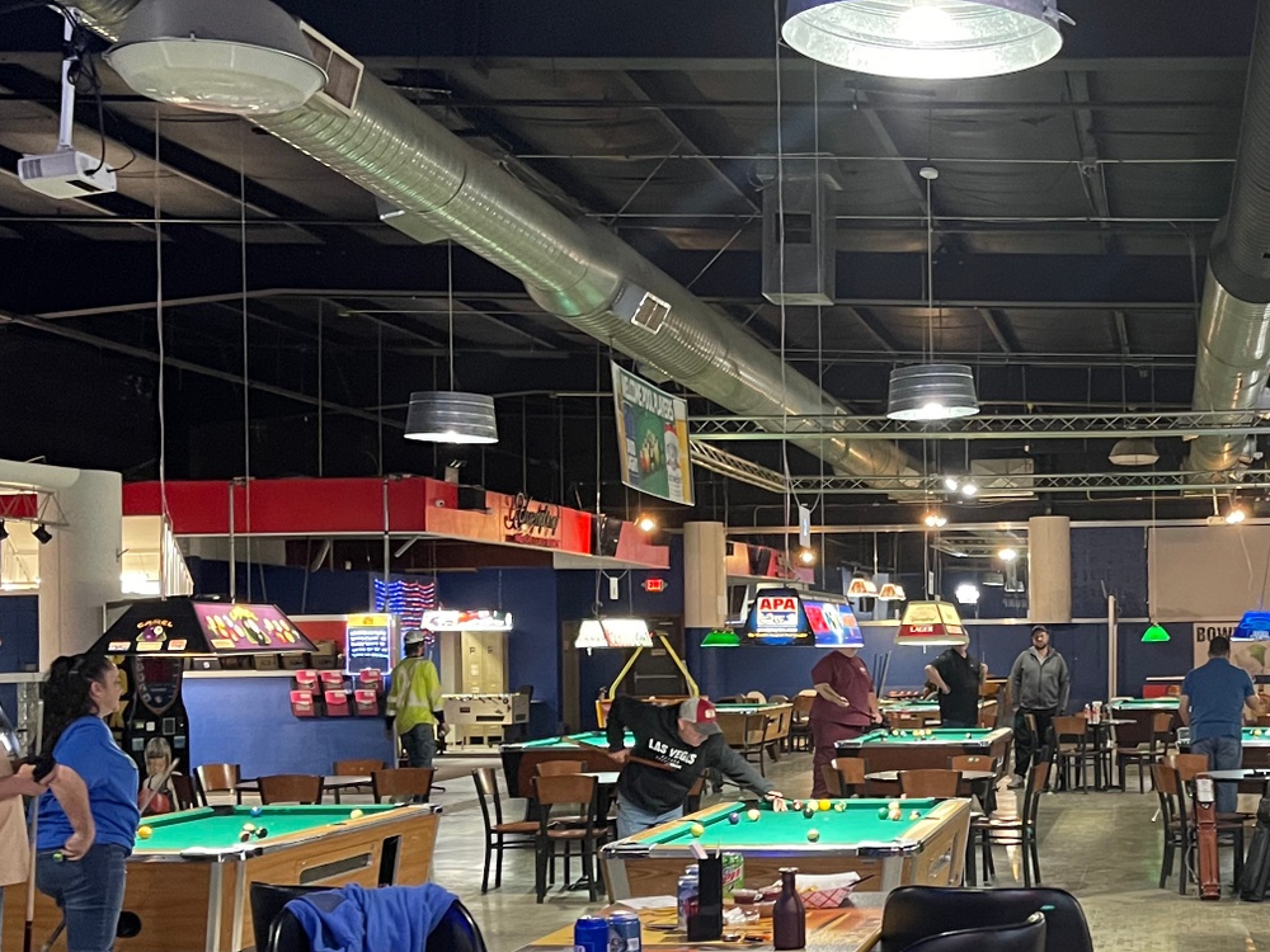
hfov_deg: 35.9
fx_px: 1908
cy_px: 640
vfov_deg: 27.8
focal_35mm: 52
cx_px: 969
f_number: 1.6
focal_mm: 5.1
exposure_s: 1/30
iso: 500
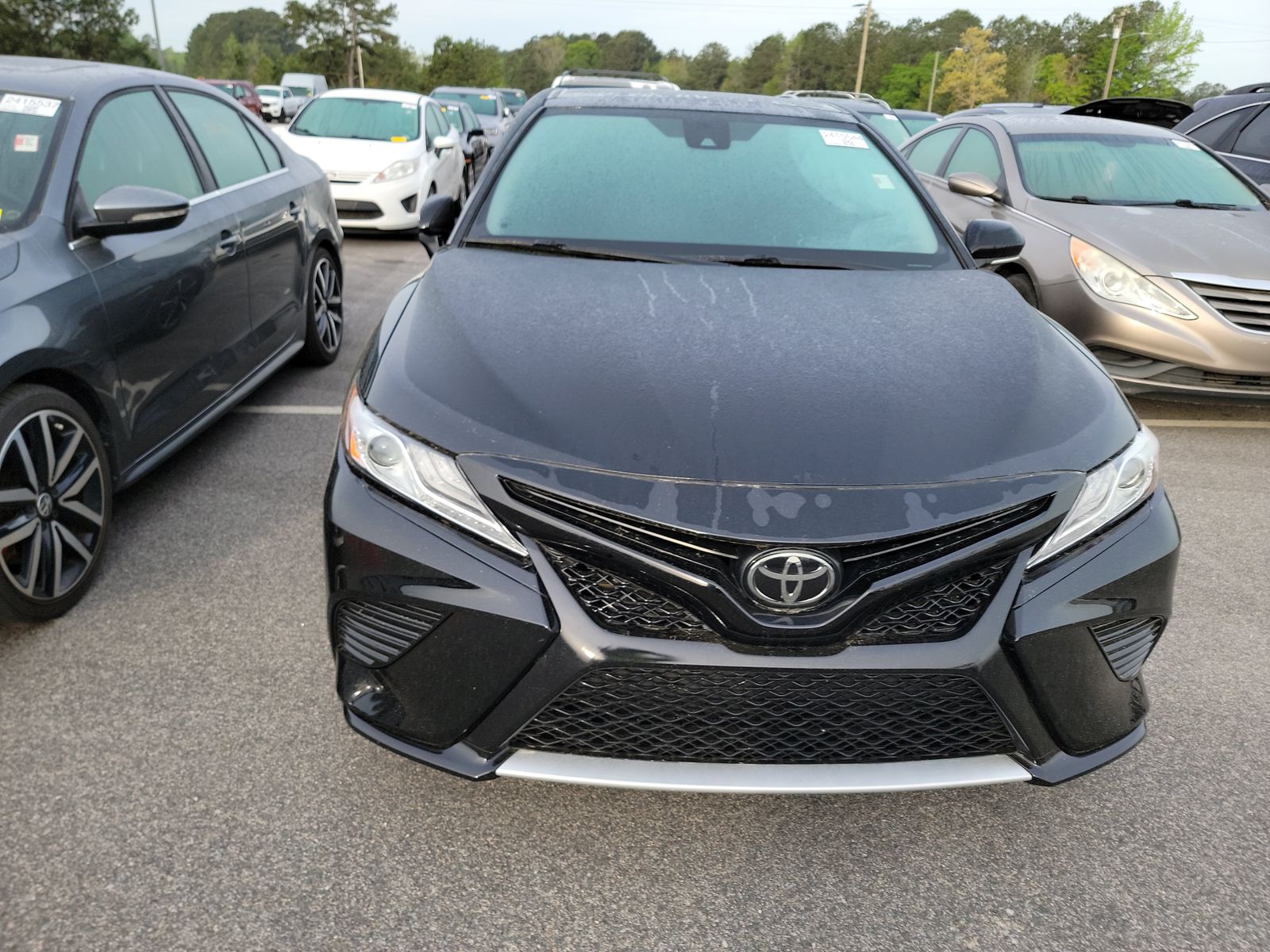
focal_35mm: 24
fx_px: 881
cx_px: 635
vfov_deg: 56.8
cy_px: 476
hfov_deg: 71.6
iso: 50
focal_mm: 6.7
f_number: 1.8
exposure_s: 1/136
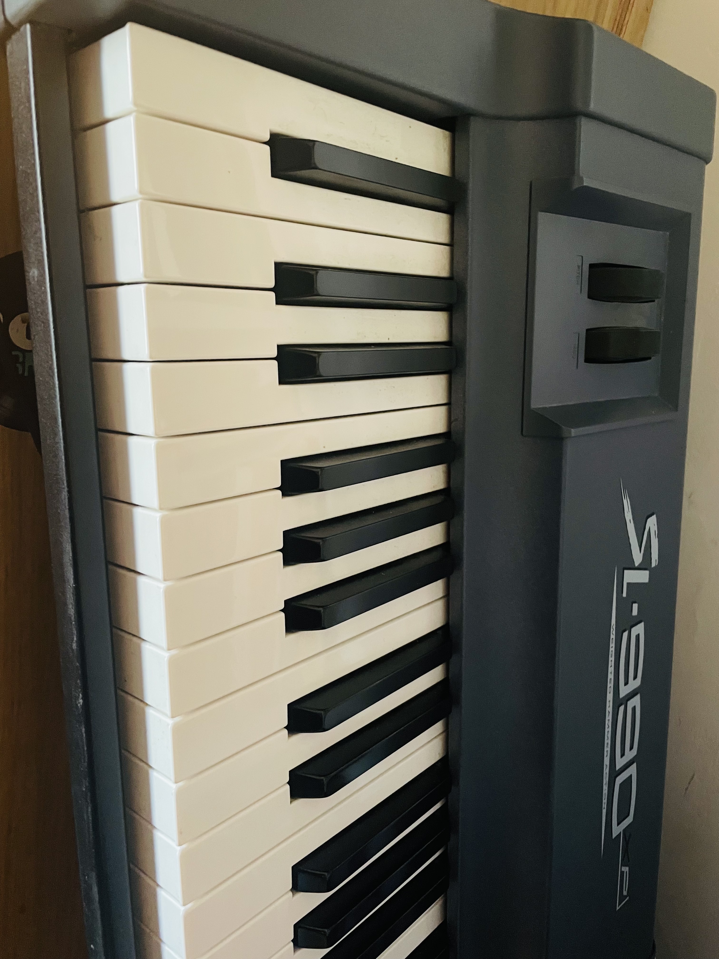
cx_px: 360
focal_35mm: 26
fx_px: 720
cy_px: 480
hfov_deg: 53.1
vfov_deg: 67.3
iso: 500
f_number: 1.6
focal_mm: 4.2
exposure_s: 1/25
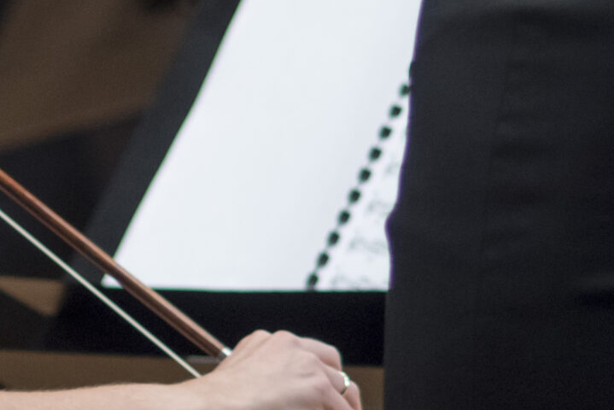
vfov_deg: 1.9
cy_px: -42
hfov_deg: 2.9
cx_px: -219
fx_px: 12298
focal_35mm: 721
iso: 800
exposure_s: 1/400
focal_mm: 135
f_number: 2.8
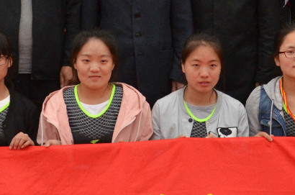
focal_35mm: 123
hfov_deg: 16.7
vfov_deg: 11.0
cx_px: 147
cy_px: 7
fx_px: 1005
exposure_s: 1/1250
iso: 1600
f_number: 4.5
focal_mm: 21
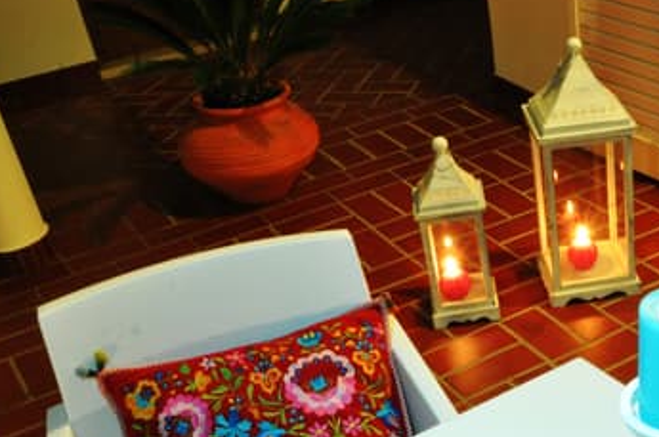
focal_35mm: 54
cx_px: 577
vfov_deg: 24.2
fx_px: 987
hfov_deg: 35.1
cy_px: 408
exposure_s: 5
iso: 800
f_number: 22
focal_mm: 18
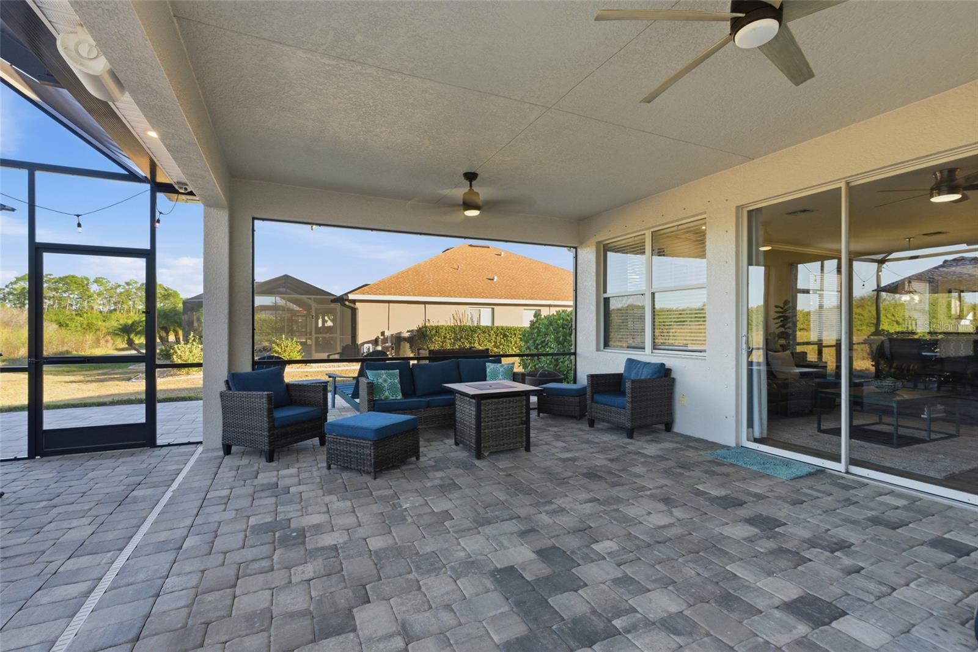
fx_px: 435
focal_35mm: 16
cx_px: 489
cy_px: 326
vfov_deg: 73.7
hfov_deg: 96.7
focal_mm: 16
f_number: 9
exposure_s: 1/250
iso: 400
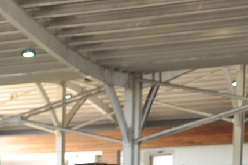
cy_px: 376
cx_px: -211
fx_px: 1239
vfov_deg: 7.2
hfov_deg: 10.7
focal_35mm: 180
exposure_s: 1/30
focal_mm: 24
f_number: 5.6
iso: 250
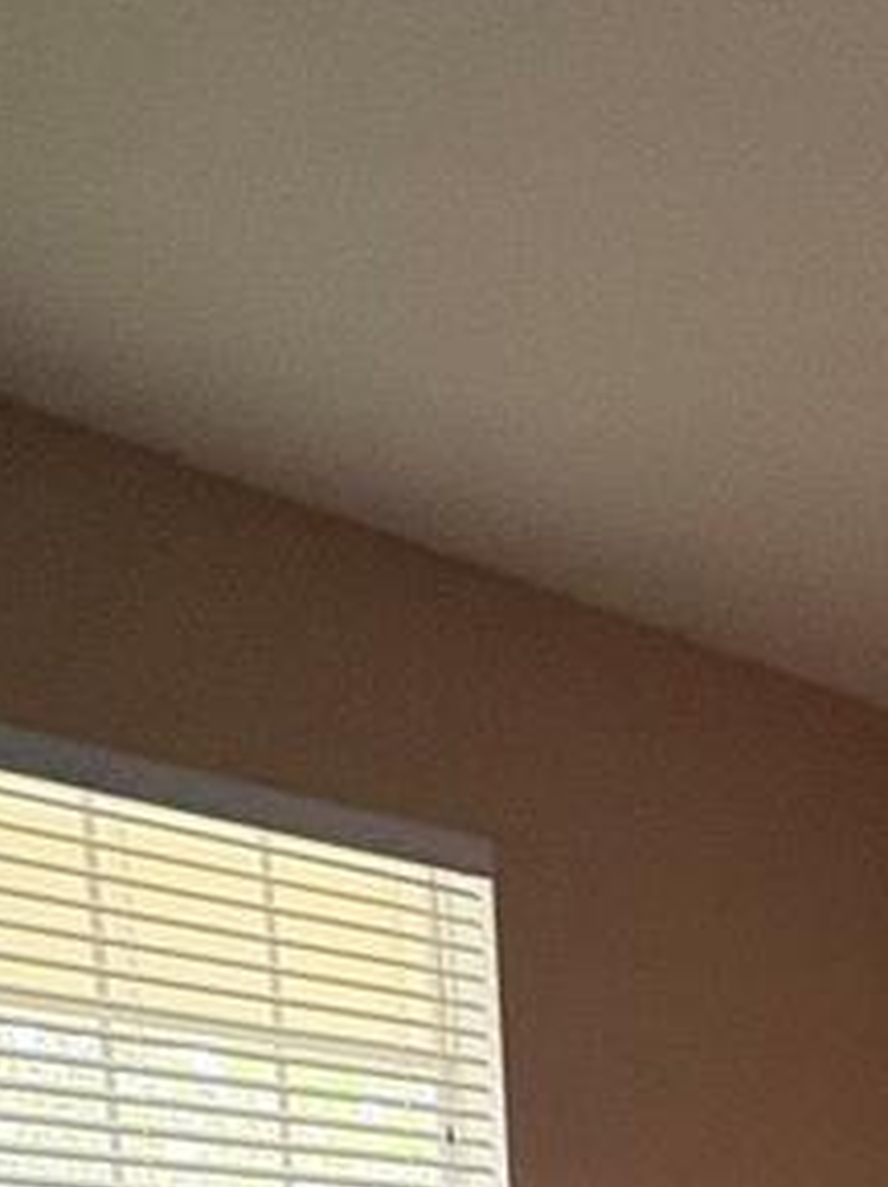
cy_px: 1813
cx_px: 1035
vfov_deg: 24.9
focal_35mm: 58
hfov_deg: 23.3
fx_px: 1987
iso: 400
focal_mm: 2.22
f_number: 2.2
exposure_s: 1/60
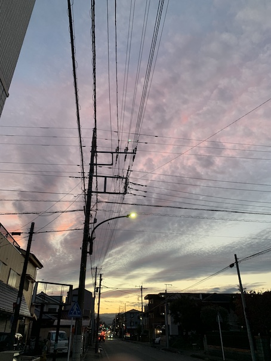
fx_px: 271
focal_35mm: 26
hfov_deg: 53.1
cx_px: 136
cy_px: 180
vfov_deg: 67.3
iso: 64
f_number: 1.8
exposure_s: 1/50
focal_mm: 4.25
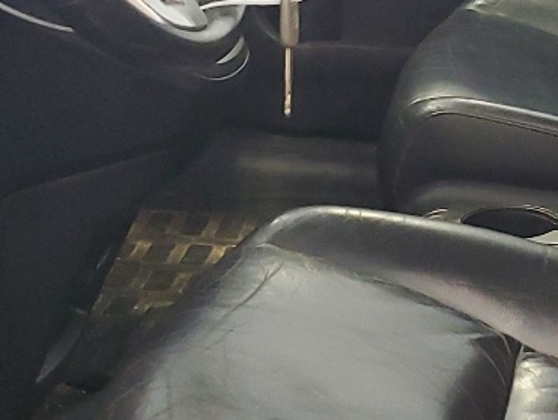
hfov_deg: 17.3
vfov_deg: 13.2
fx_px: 1807
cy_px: 108
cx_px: 519
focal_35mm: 112
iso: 219
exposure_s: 1/60.2
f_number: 1.5
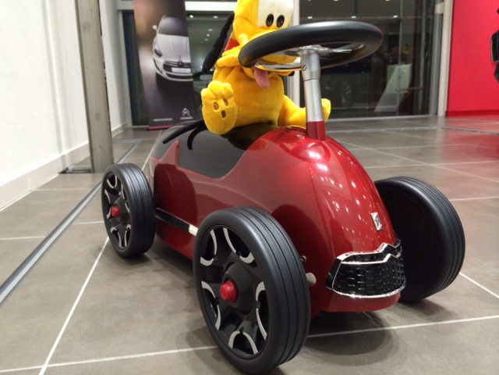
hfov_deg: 60.0
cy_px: 188
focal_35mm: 30
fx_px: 432
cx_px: 250
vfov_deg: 46.8
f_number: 2.2
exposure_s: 1/30
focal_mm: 4.12
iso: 100
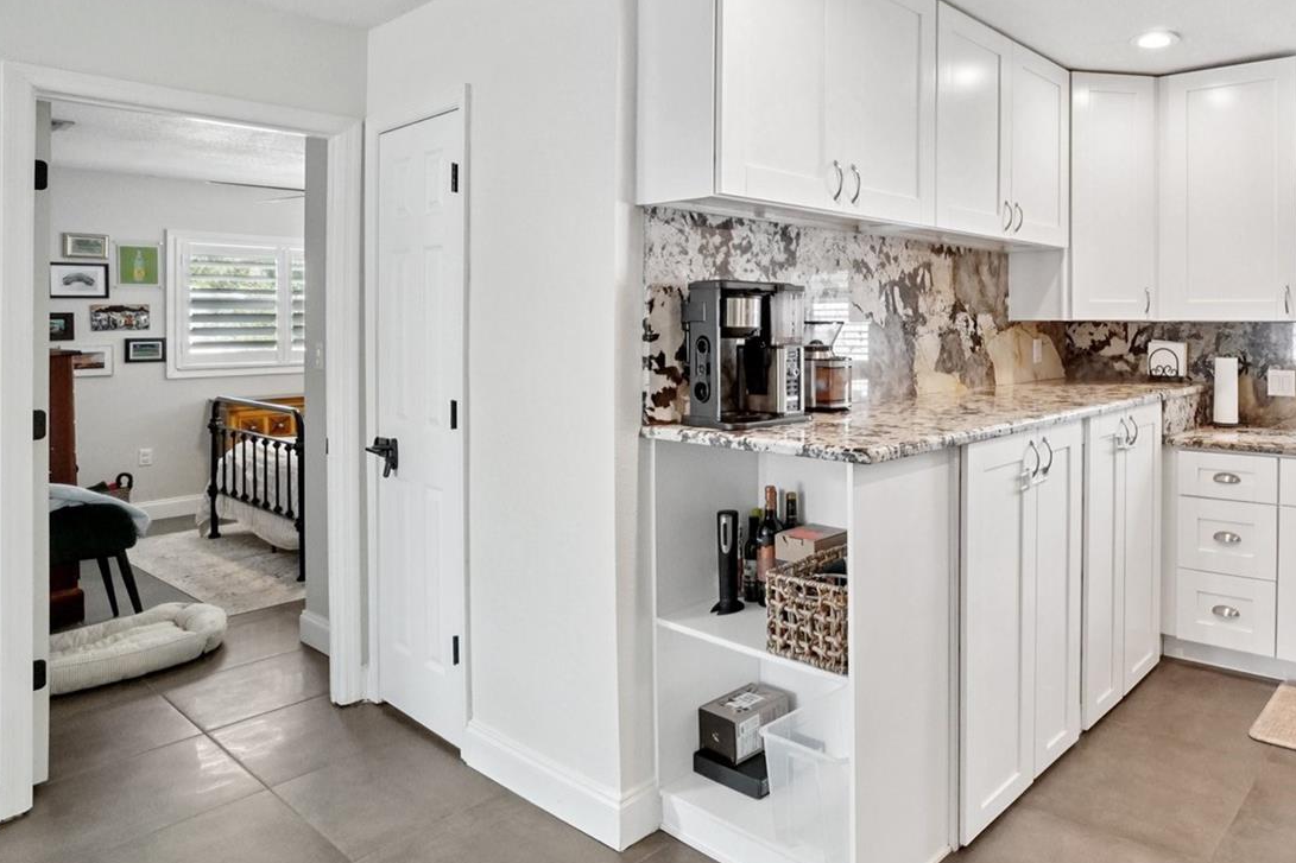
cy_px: 317
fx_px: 792
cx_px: 937
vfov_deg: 56.4
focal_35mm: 22
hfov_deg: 74.2
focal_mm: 10
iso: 1000
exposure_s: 1/30
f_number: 8
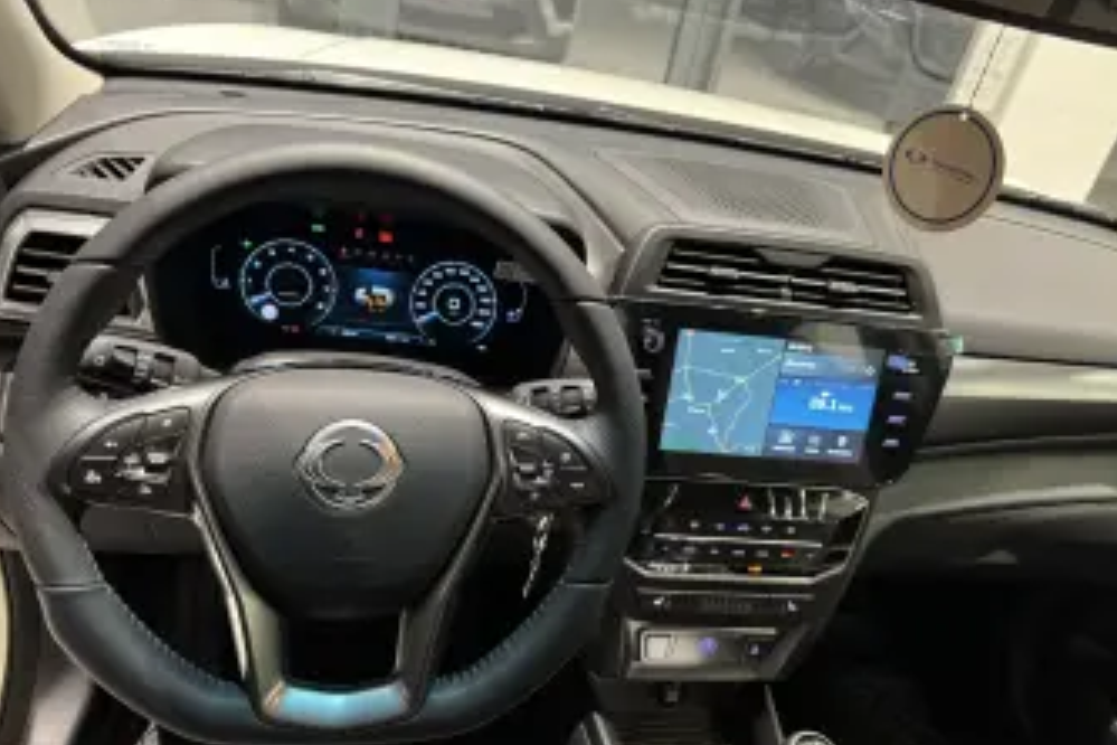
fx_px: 838
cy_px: 399
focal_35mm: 27
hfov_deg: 67.4
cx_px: 574
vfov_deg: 47.9
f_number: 1.78
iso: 400
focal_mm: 6.76
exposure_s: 1/60
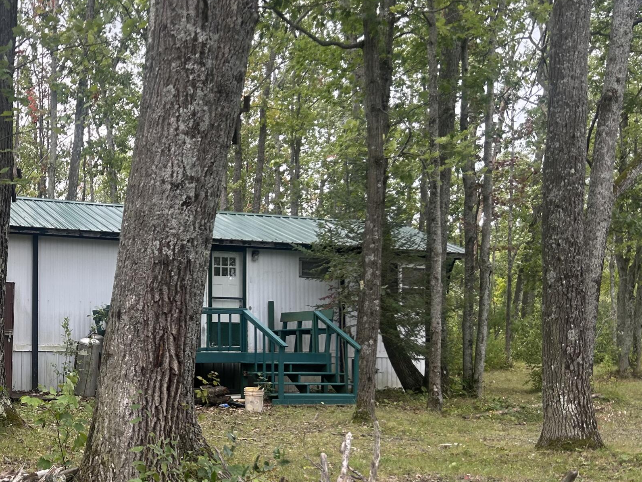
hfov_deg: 36.1
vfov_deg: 29.5
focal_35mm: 49
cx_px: 42
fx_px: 909
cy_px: 313
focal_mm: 5.7
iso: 50
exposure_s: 1/658
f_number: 1.5
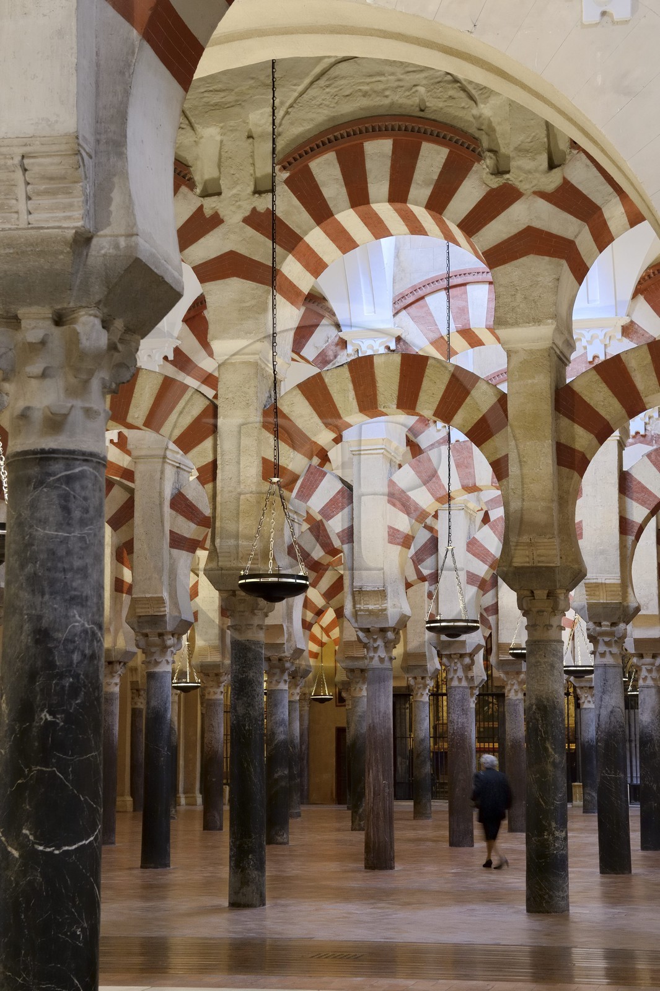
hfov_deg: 19.4
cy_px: 496
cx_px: 330
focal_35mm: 70
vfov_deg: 28.9
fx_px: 1927
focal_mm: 70
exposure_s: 1/6
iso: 1600
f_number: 7.1
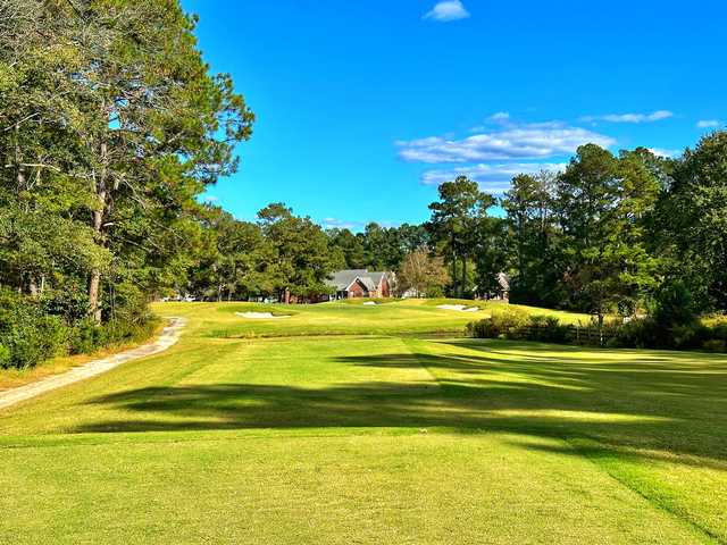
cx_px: 364
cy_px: 272
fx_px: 1008
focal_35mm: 48
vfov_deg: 30.3
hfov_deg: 39.7
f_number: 1.78
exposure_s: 1/3367
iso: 64
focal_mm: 6.86
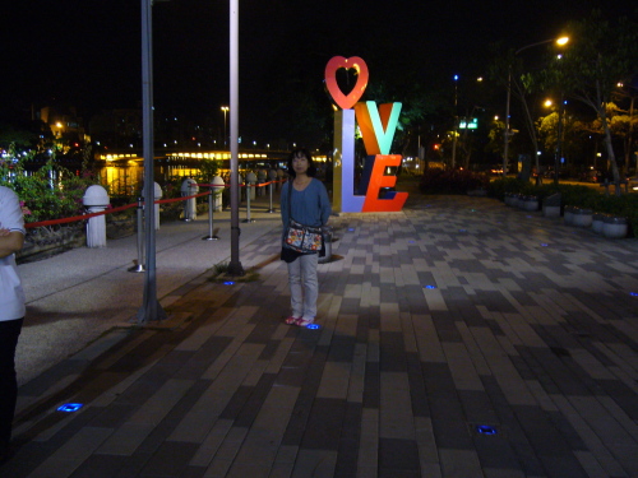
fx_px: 645
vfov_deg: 40.7
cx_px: 319
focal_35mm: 35
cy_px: 239
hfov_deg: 52.6
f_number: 2.8
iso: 200
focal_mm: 5.8
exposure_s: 1/8
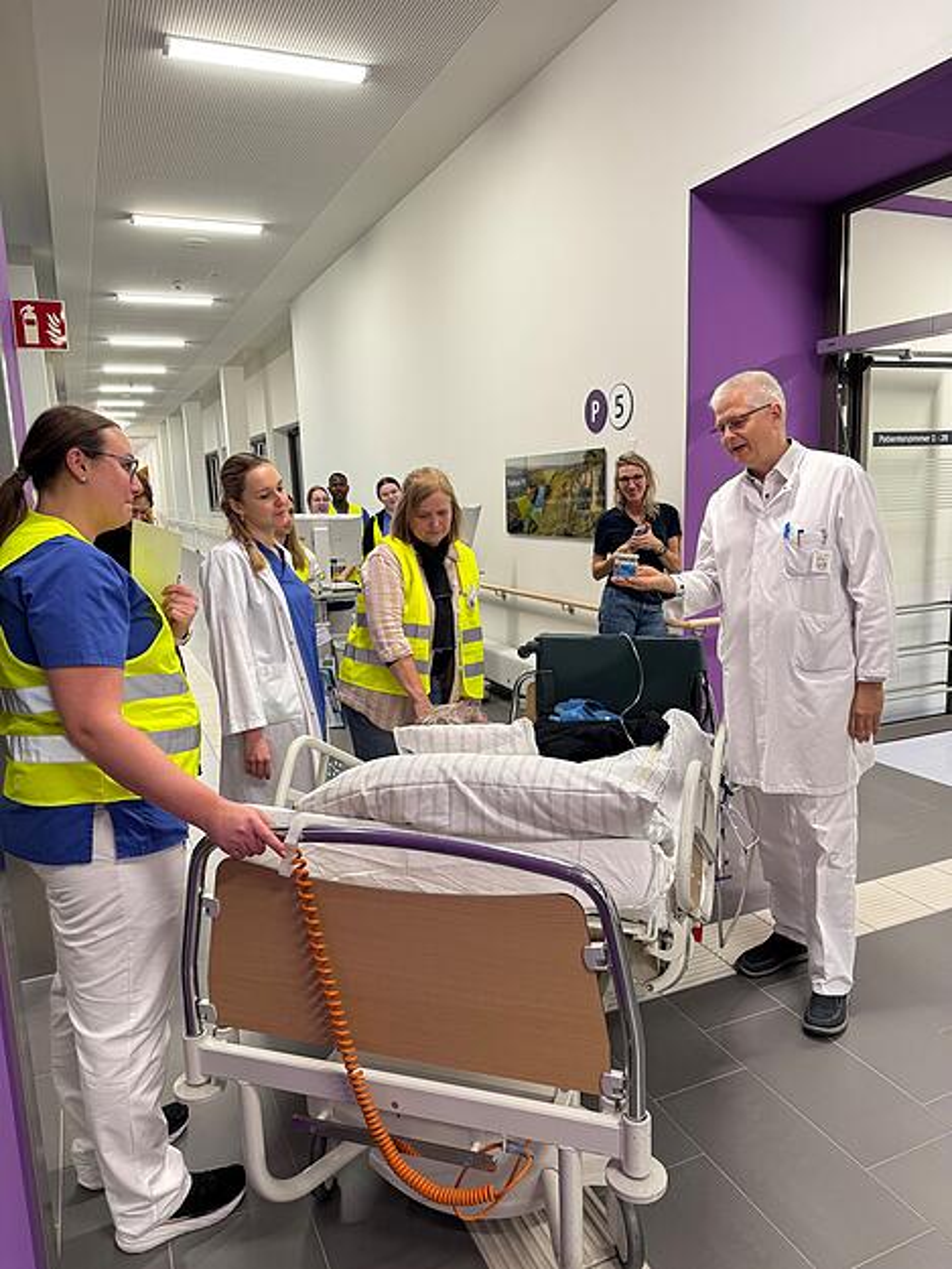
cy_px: 634
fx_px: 880
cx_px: 476
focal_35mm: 24
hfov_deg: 56.8
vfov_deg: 71.6
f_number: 1.78
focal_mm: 6.76
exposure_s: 1/50
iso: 100
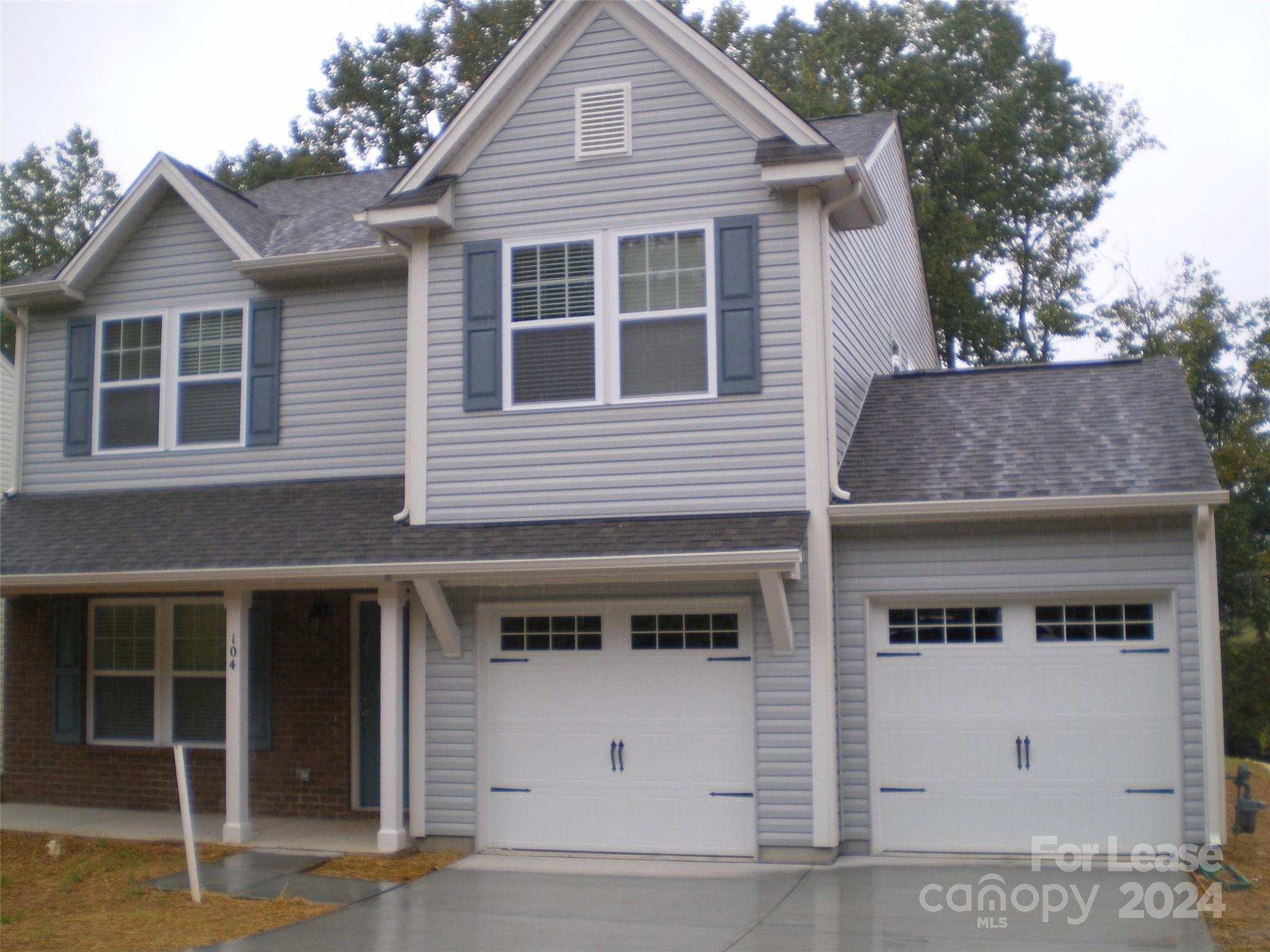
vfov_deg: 37.7
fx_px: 1394
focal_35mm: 38
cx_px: 635
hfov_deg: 49.0
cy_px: 476
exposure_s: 1/200
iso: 64
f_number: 3.1
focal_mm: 6.3
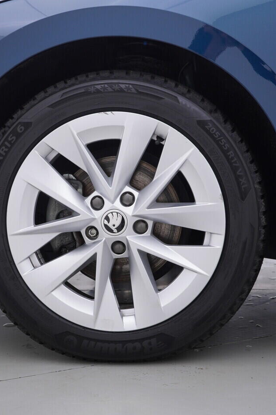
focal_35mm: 55
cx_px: 122
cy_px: 207
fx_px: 633
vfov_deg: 36.3
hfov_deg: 24.6
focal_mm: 24
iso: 125
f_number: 4
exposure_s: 1/80
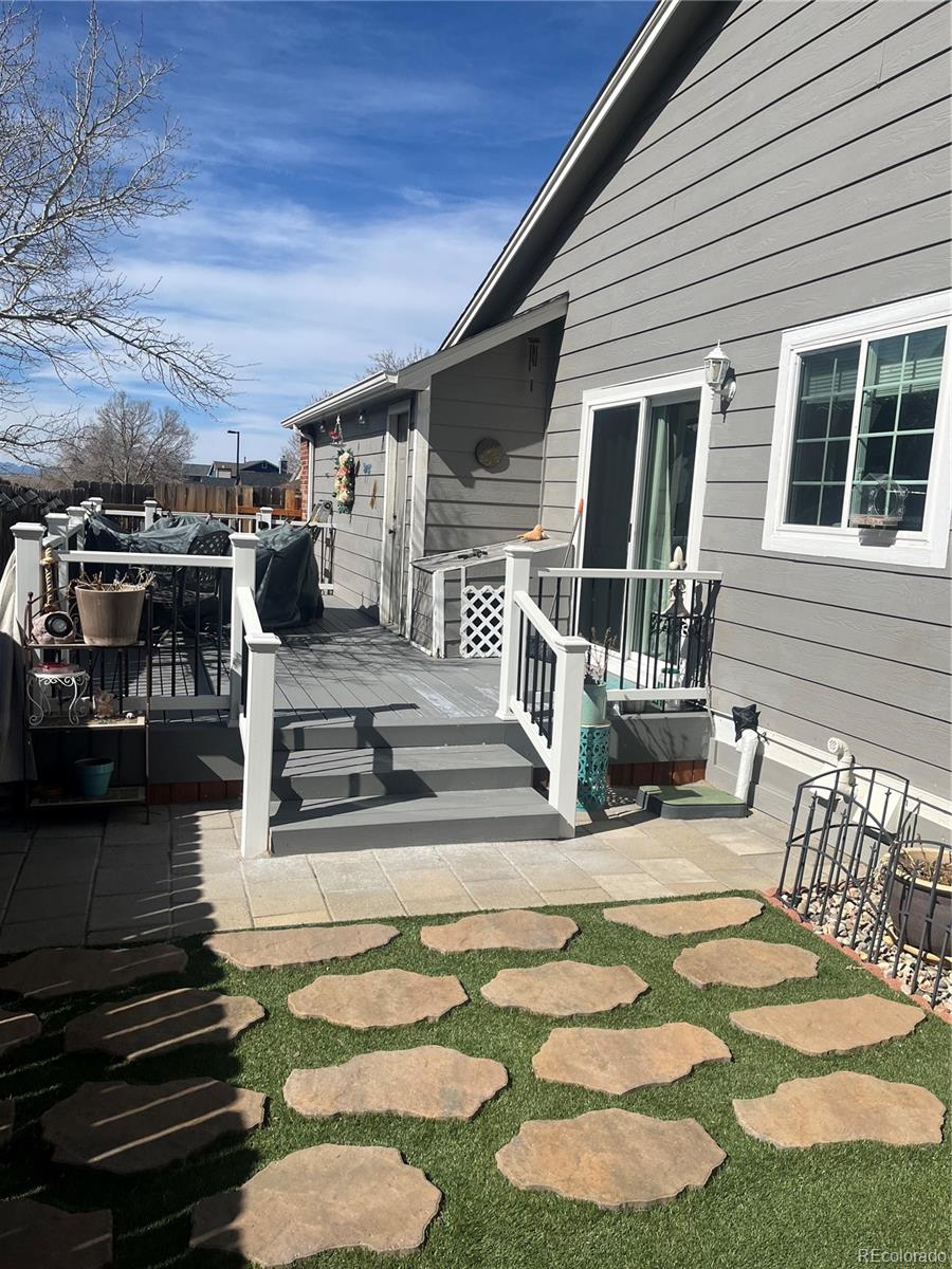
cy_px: 634
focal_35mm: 26
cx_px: 476
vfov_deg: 67.3
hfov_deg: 53.1
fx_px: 953
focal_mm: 5.1
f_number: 1.6
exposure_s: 1/6173
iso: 50
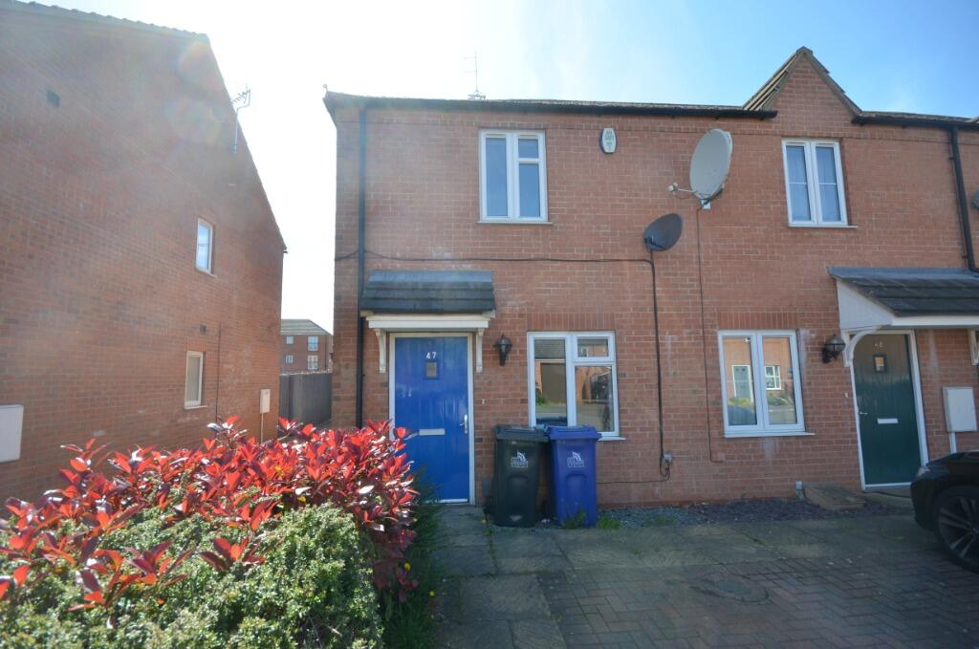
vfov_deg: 77.1
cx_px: 490
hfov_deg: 100.5
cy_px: 324
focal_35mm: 15
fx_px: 407
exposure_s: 1/200
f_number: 7.1
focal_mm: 10
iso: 200
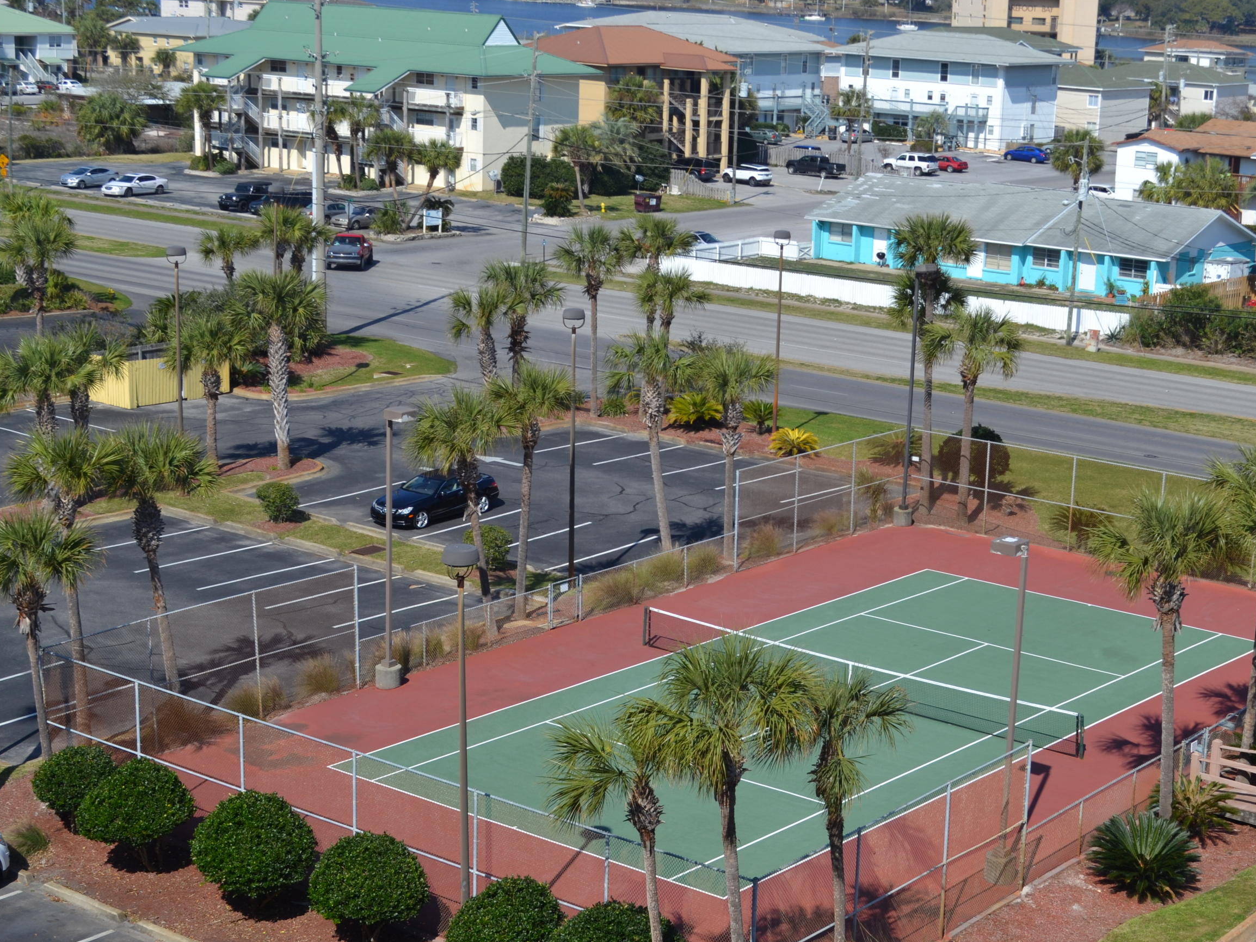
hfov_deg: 32.0
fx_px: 2177
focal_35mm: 60
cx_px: 803
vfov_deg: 24.4
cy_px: 538
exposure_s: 1/320
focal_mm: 32
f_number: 9
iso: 100
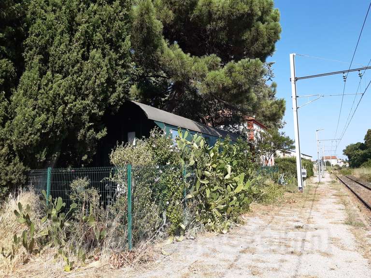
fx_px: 279
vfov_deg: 53.1
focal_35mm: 26
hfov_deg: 67.3
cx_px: 186
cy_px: 139
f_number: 1.7
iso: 40
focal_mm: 3.92
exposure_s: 1/1176
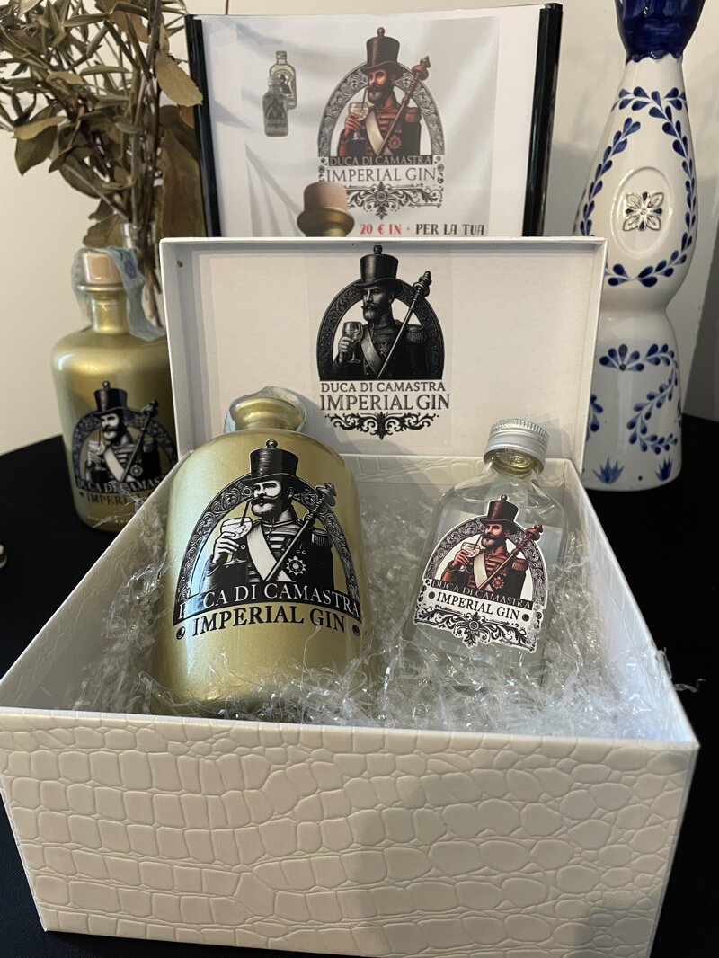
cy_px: 479
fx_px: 720
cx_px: 360
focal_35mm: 26
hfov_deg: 53.1
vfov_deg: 67.3
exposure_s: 1/50
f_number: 1.6
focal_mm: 4.2
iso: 160
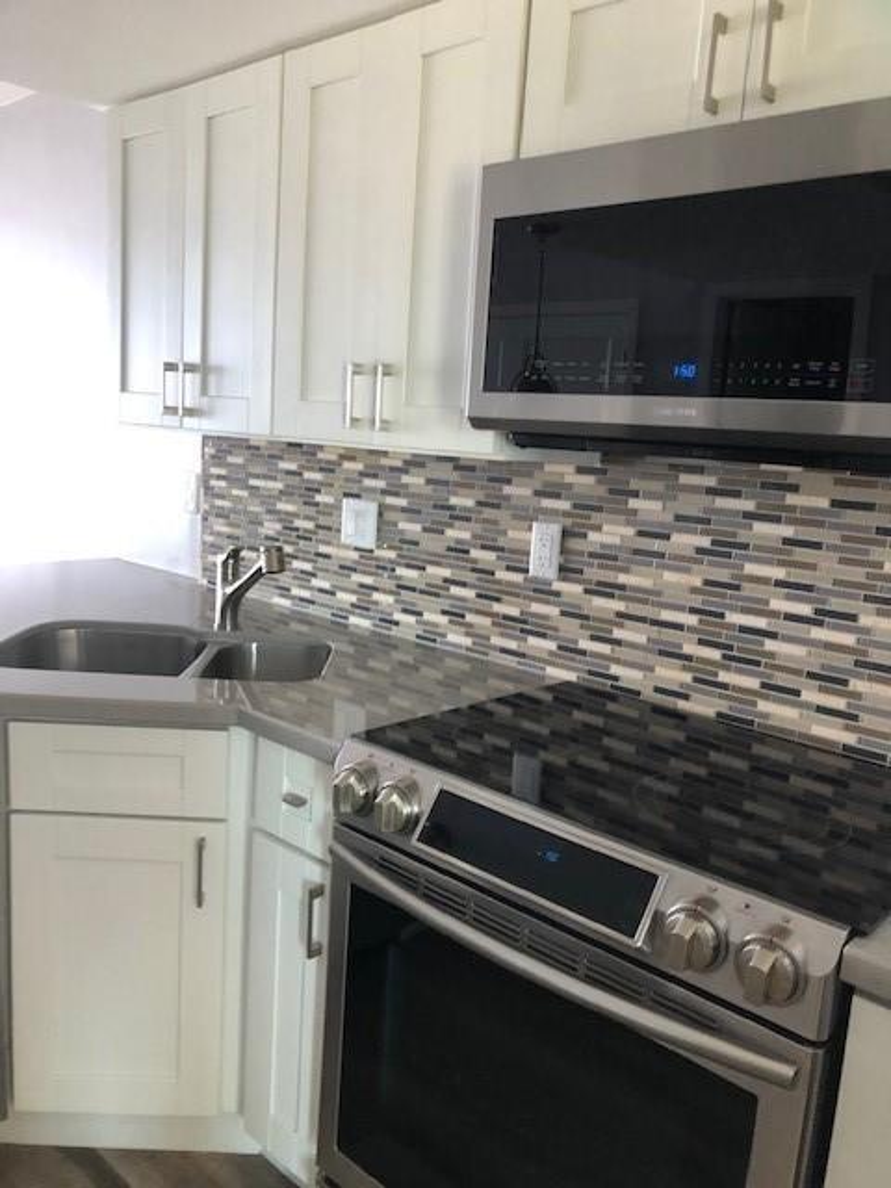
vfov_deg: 63.4
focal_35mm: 28
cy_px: 594
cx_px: 446
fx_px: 961
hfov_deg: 49.7
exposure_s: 1/15
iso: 64
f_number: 1.8
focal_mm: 3.99
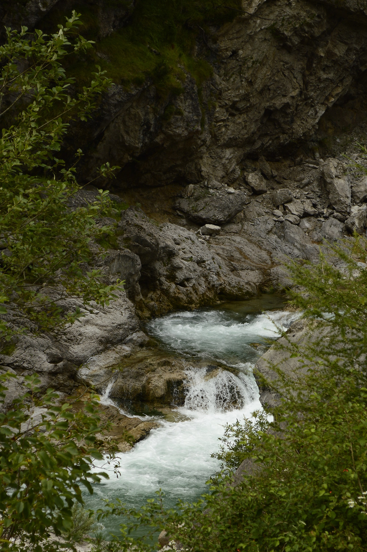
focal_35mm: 102
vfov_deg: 20.1
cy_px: 326
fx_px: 1557
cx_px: 153
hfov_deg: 13.4
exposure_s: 1/250
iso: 100
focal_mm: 55
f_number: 5.6
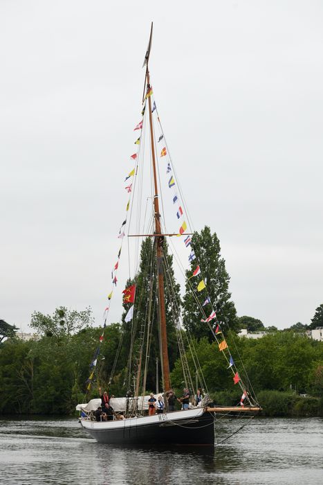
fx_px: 1412
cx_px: 162
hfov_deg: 13.0
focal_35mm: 105
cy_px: 242
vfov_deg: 19.5
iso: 400
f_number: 6.3
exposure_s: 1/500
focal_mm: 105
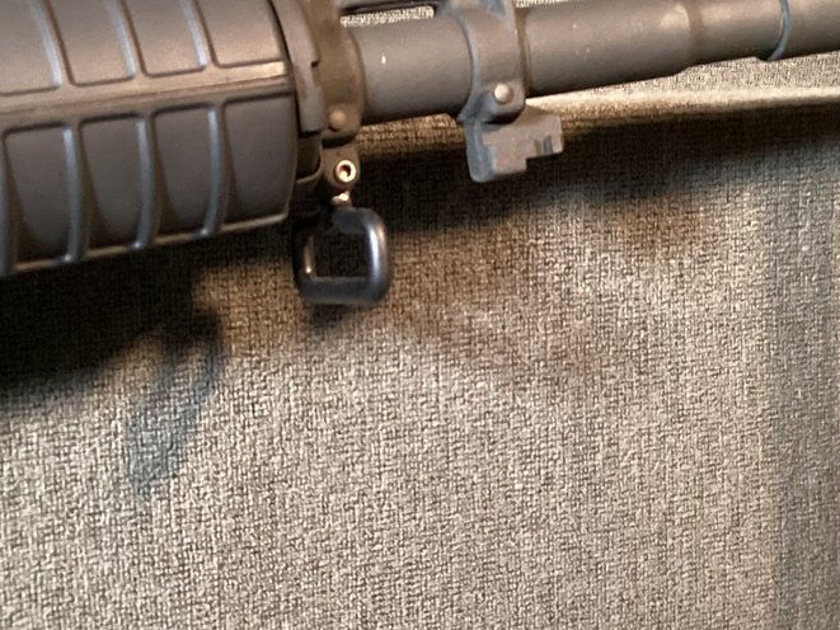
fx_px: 1723
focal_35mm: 71
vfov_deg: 20.7
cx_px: 434
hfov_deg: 27.4
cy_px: 374
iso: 400
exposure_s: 1/25
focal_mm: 3.3
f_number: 2.4
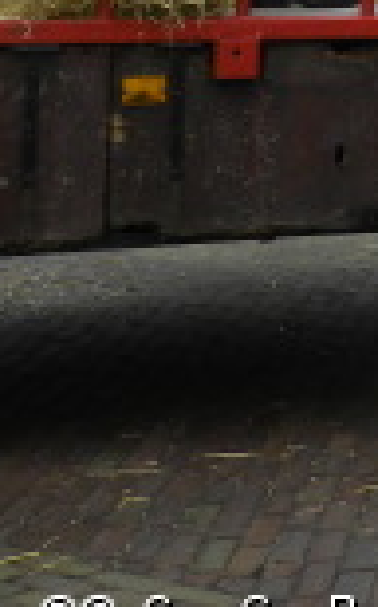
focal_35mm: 128
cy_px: -276
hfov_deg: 8.2
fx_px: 2114
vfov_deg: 15.2
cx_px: 1256
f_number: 3.5
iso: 64
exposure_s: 1/174
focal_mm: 5.2
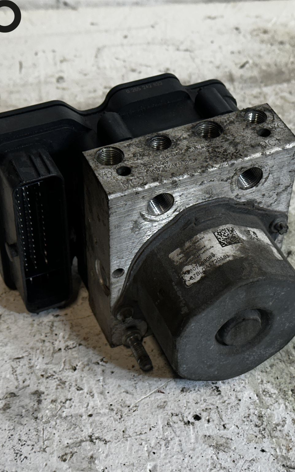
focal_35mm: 68
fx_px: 874
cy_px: 236
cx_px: 147
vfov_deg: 30.2
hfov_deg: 19.2
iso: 80
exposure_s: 1/100
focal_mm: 6.86
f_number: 1.78
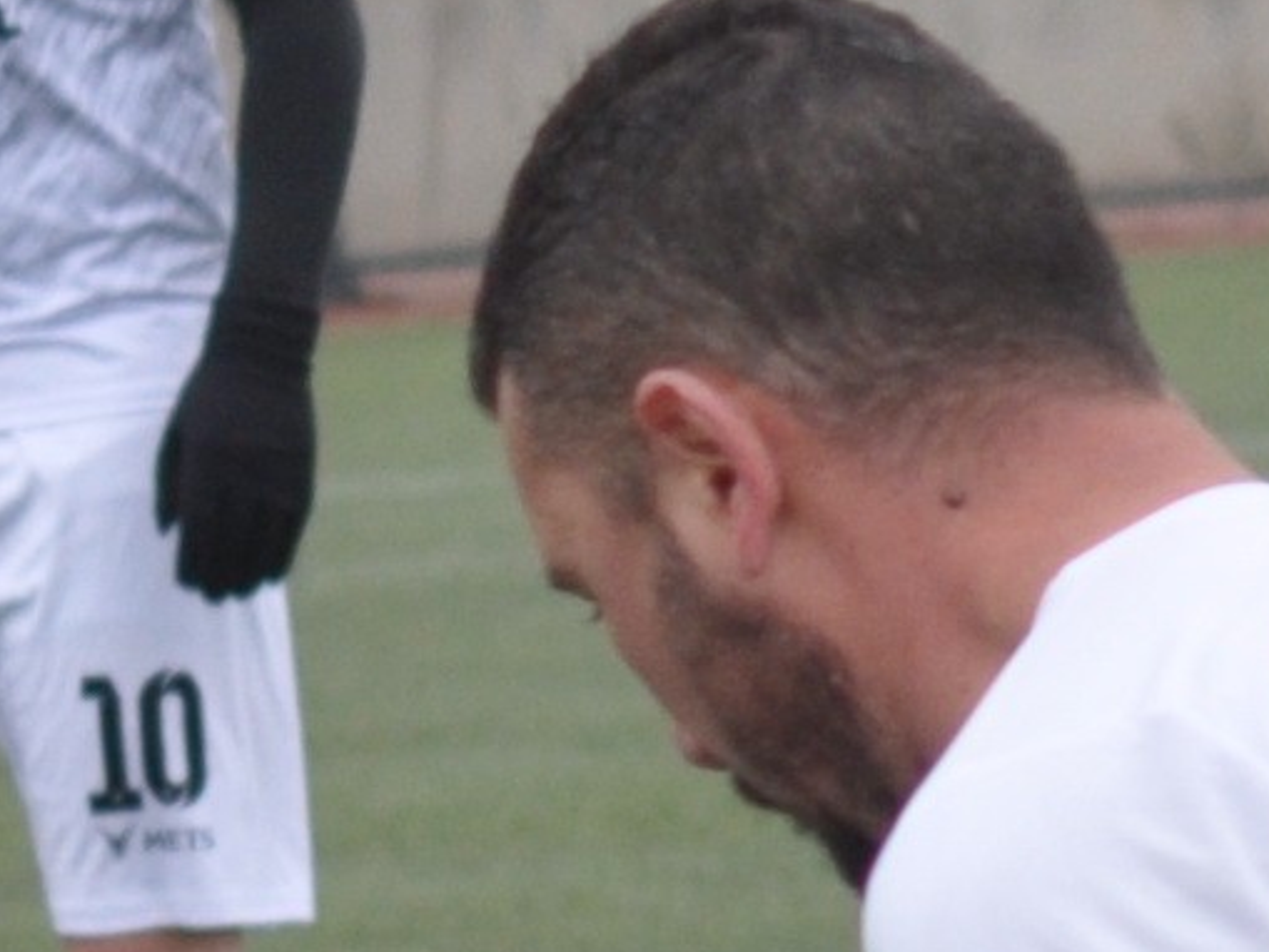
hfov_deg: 2.3
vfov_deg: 1.7
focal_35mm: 850
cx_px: 1296
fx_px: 31168
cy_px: 2001
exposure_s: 1/400
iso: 400
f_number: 5
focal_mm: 70
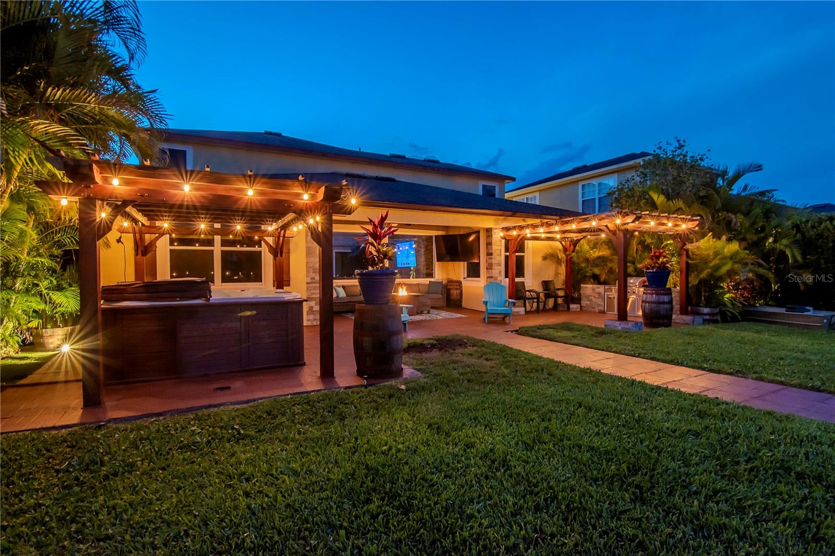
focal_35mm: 16
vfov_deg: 72.0
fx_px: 383
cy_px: 278
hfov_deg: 95.0
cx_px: 418
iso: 500
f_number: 8
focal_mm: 11
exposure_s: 1/1.25
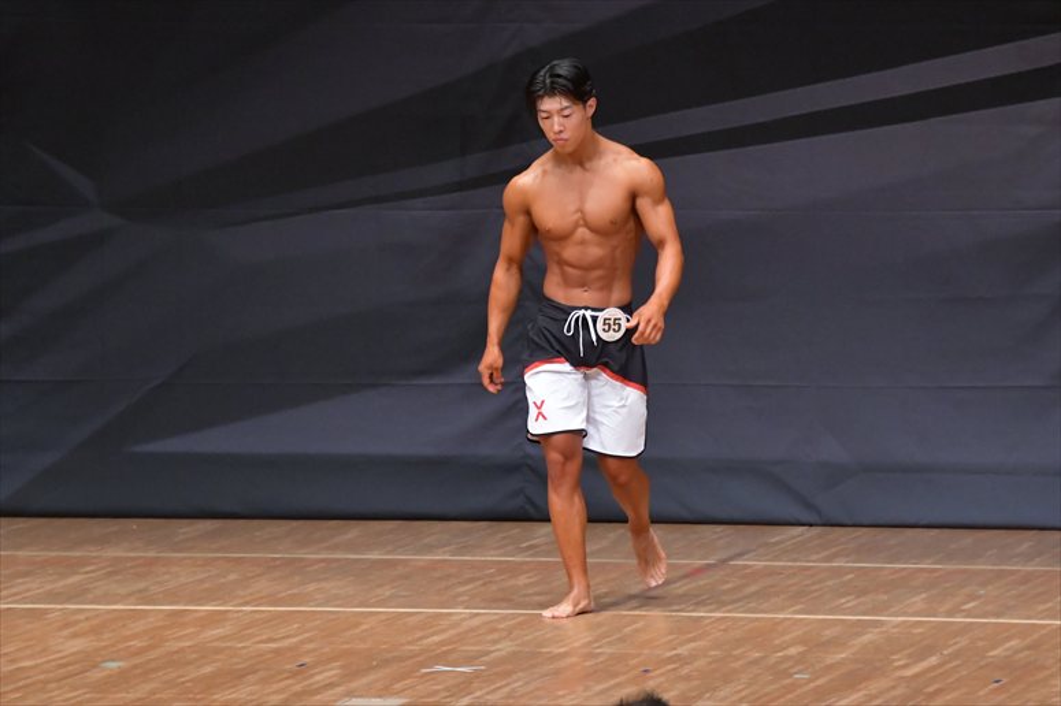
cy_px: 353
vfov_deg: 4.8
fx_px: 8396
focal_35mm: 285
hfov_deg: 7.2
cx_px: 530
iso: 6400
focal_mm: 190
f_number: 5.6
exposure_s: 1/400
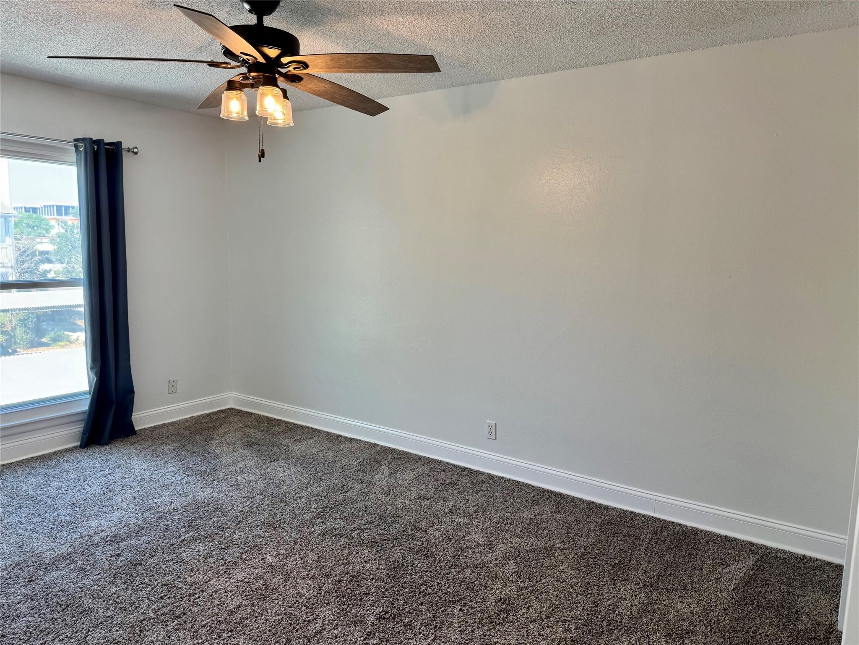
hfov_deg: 71.6
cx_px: 430
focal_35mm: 24
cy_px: 322
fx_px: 596
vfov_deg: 56.8
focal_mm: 6.76
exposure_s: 1/120
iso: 100
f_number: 1.78
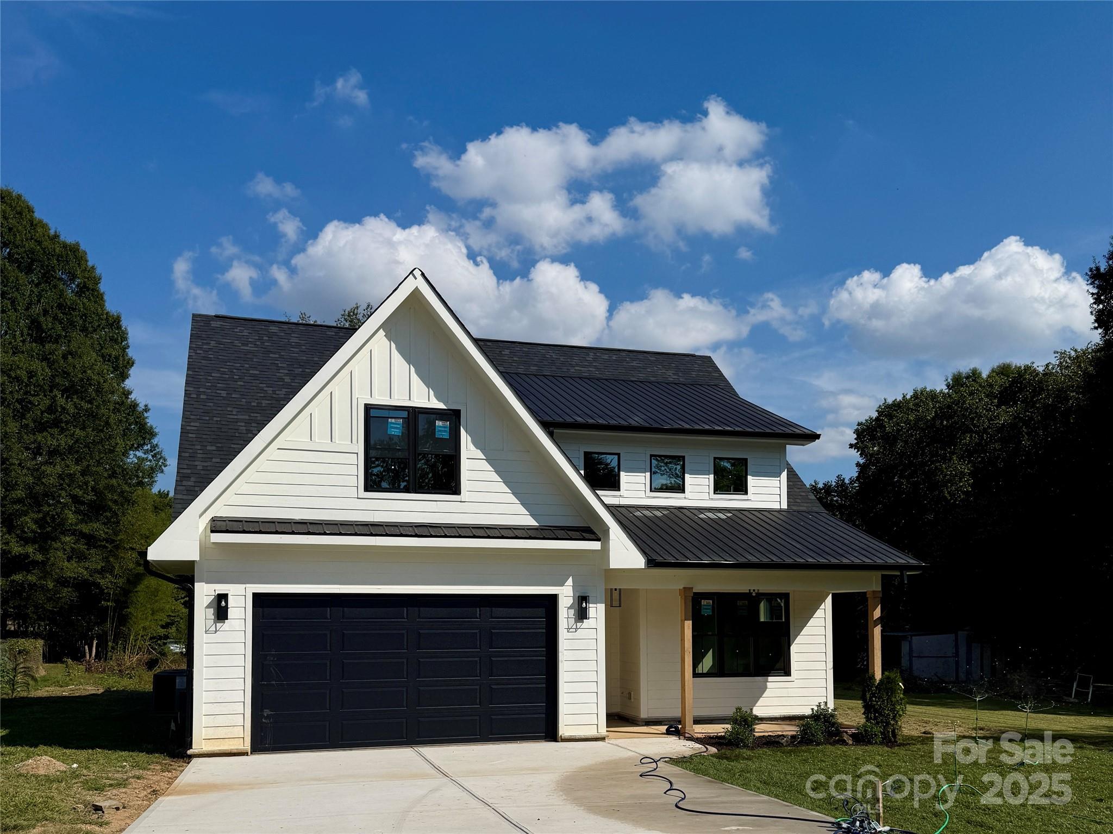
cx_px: 556
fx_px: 771
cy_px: 417
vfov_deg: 56.8
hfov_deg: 71.6
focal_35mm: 24
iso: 80
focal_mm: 6.76
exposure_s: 1/10309
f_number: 1.78
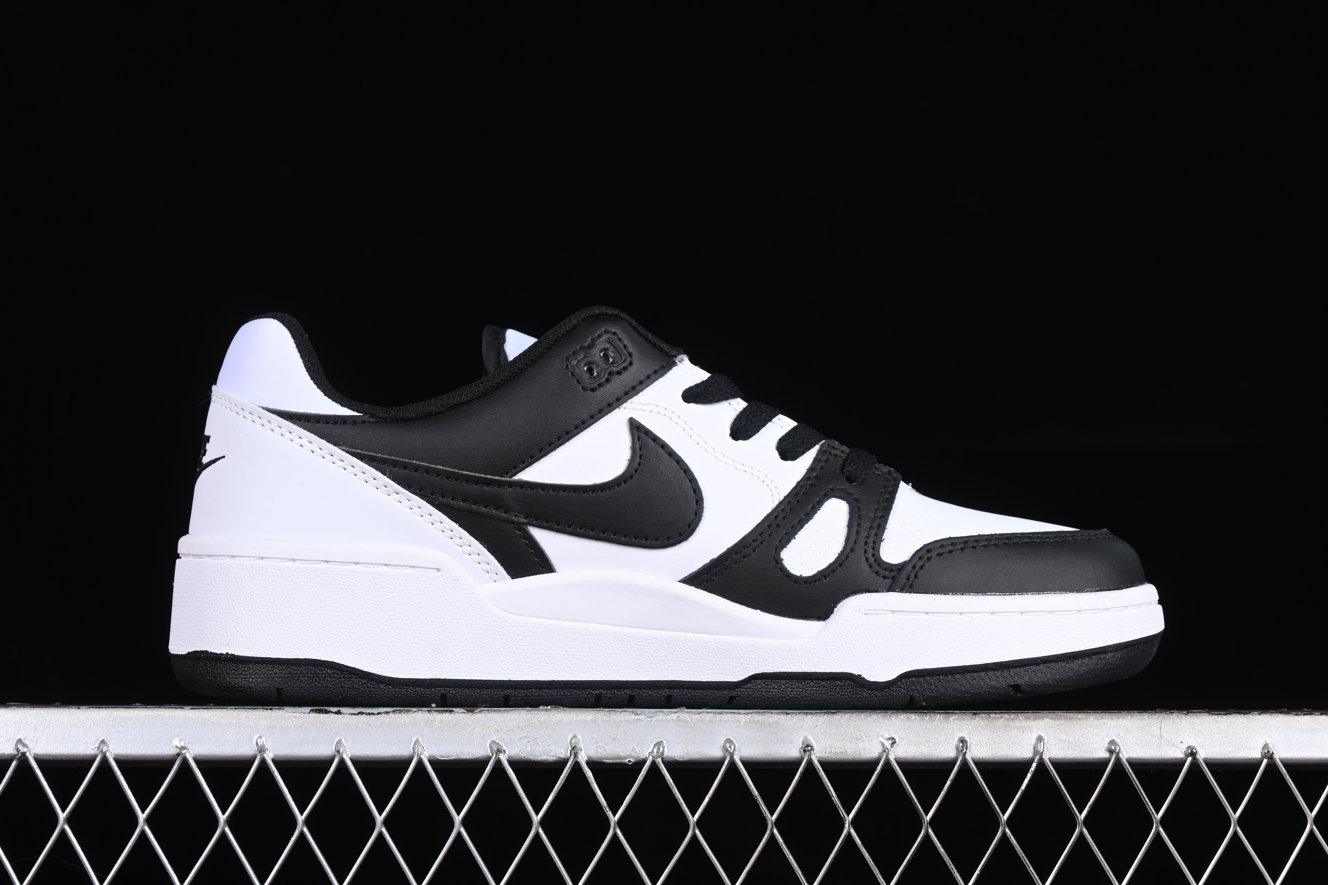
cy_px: 442
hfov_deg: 27.0
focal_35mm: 75
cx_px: 664
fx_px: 2766
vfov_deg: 18.2
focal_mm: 50
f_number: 7.1
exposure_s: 1/80
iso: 160
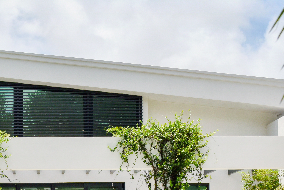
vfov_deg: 13.9
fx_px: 758
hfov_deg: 20.7
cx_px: 18
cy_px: 221
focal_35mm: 96
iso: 400
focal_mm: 32
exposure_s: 1/1000
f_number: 11
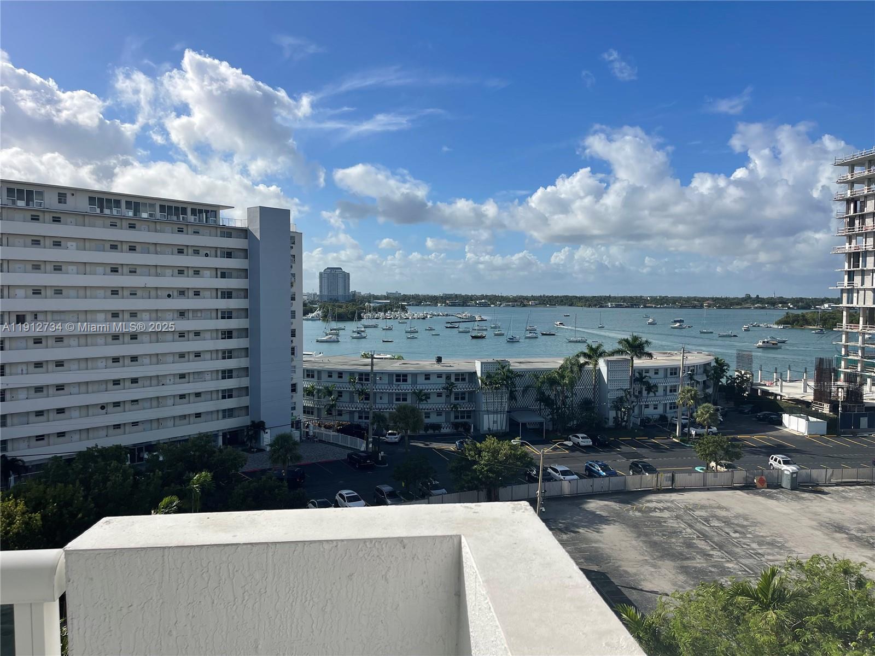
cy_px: 328
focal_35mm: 25
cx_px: 438
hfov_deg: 69.4
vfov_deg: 54.9
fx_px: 632
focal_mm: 5.1
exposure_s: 1/6579
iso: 32
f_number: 1.6
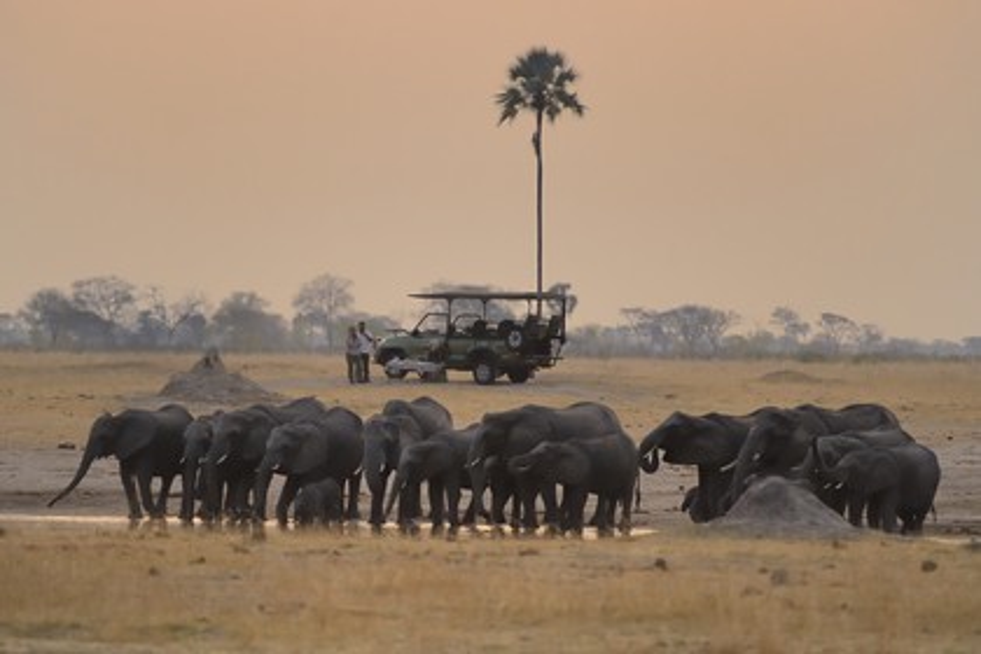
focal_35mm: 280
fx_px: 7629
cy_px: 327
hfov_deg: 7.4
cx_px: 490
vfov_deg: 4.9
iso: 1600
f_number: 4
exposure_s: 1/125
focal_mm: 280
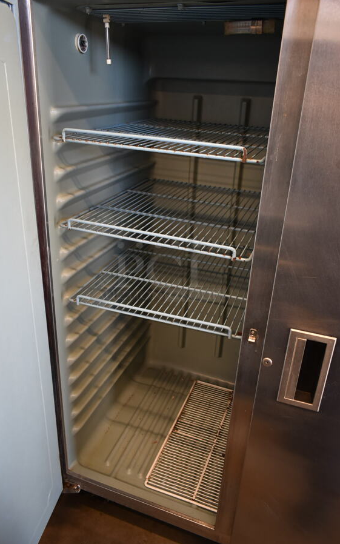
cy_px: 270
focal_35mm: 28
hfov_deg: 44.5
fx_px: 415
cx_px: 158
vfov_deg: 66.5
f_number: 3.5
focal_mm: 18
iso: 450
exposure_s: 1/30
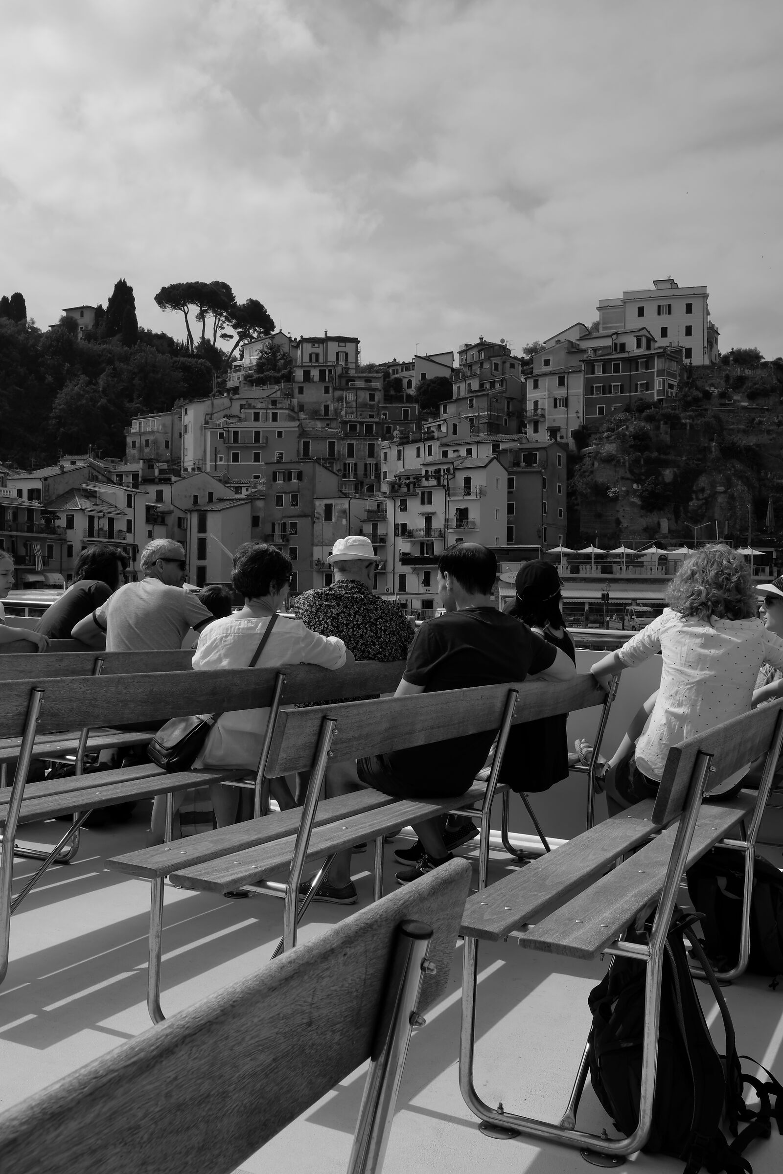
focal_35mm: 35
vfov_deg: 54.4
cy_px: 587
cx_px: 392
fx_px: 1142
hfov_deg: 37.9
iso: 400
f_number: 14
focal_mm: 23
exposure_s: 1/500
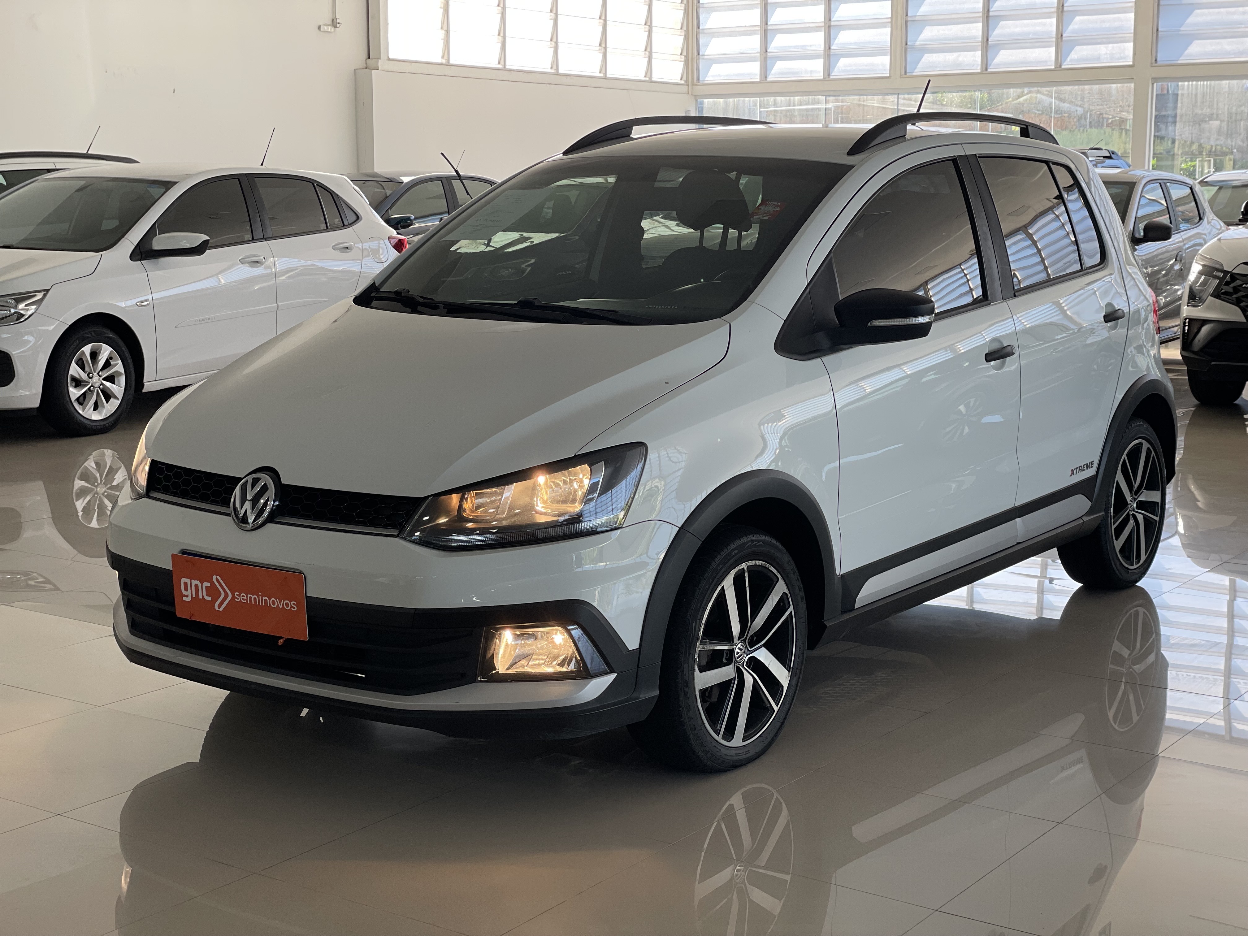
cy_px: 468
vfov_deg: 28.0
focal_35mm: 52
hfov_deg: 36.8
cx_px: 624
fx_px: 1875
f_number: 2
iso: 25
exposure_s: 1/120
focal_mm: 6
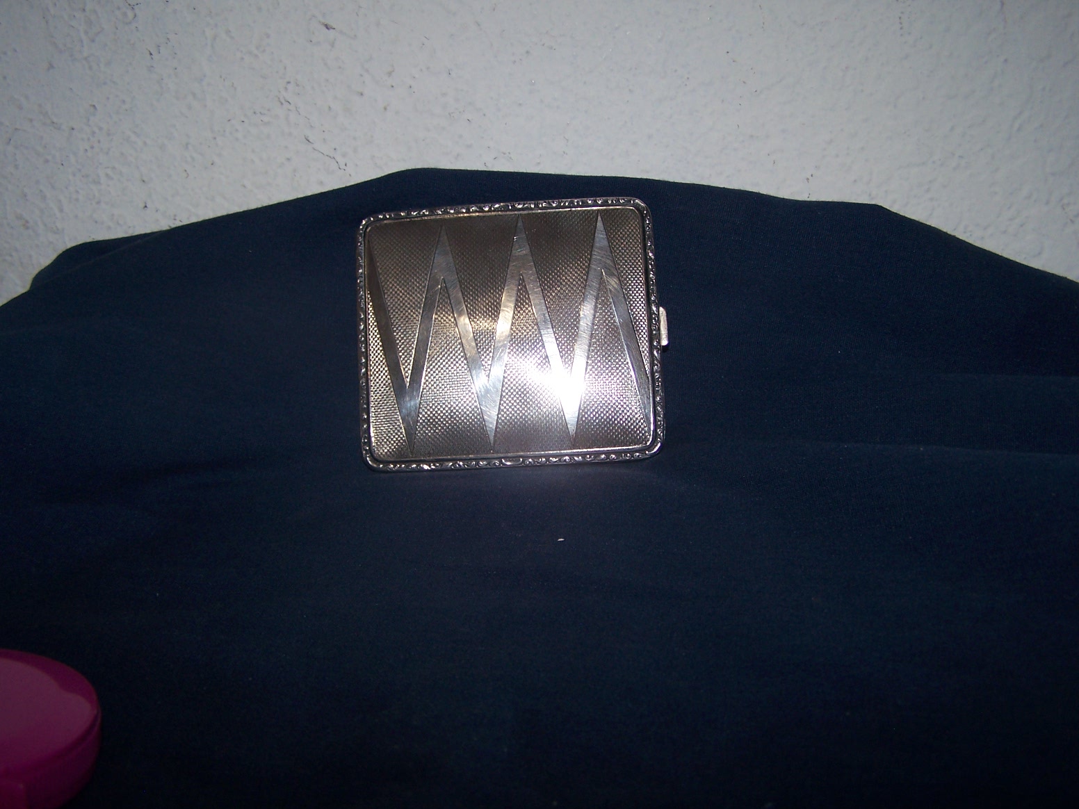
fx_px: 1184
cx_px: 540
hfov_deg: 49.0
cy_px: 404
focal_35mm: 38
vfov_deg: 37.7
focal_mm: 6.3
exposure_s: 1/60
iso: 80
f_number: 2.8
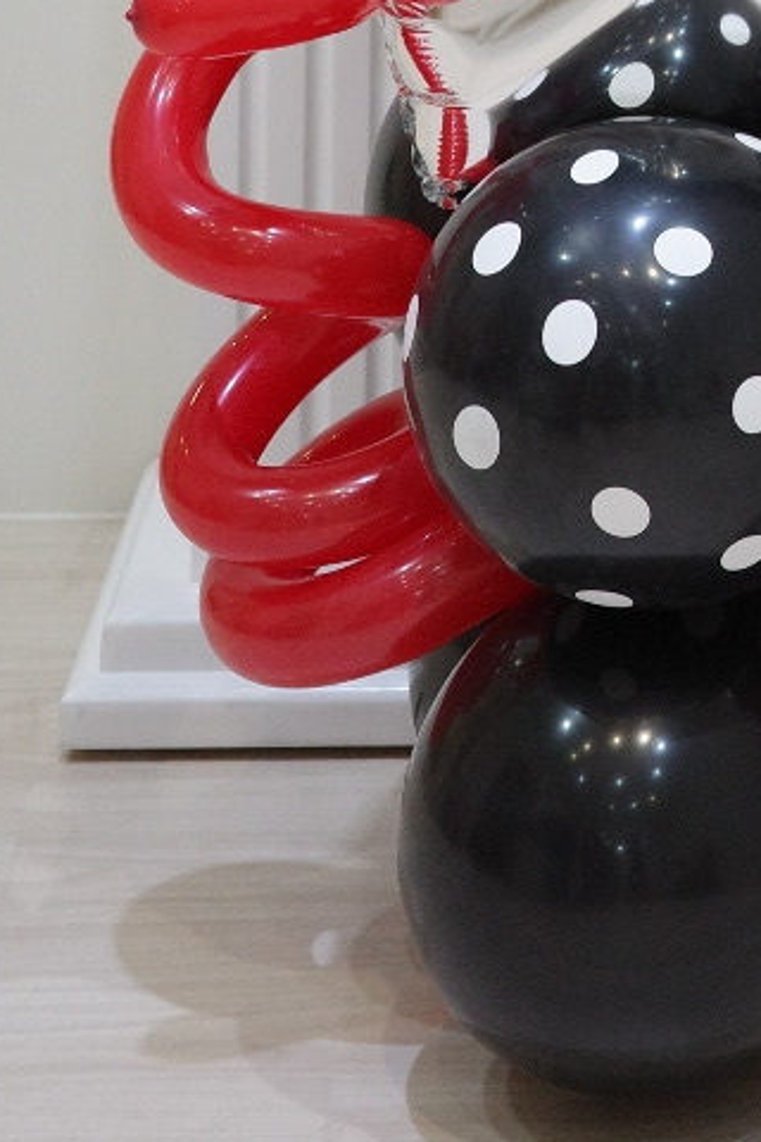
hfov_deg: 8.4
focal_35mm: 160
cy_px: -997
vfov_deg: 11.7
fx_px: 5073
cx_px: 1108
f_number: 2.8
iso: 800
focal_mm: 26
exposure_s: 1/80
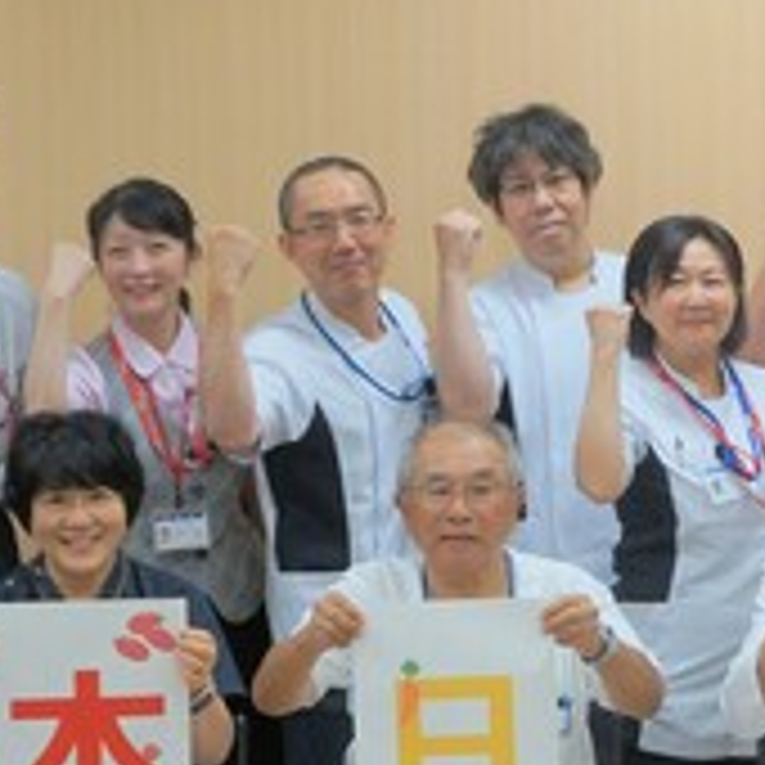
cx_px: 688
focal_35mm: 149
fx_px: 3721
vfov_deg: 11.7
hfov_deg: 11.7
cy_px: 317
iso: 200
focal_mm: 27
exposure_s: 1/60
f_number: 4
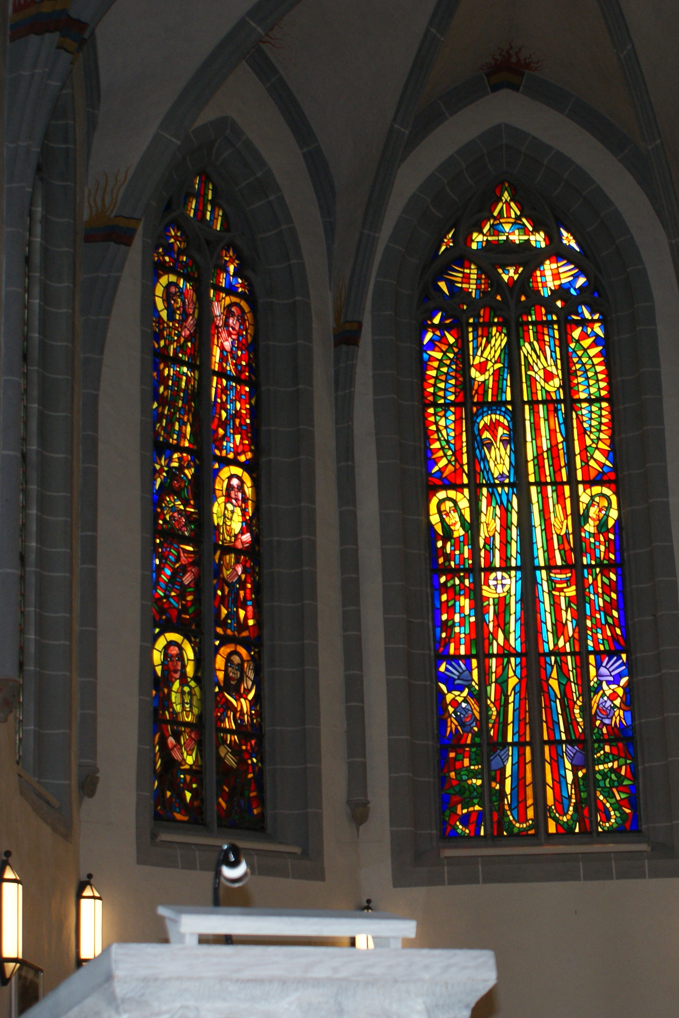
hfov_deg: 19.9
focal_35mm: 68
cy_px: 512
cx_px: 495
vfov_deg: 29.7
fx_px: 1924
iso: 400
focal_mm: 30
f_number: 5
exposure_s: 1/80
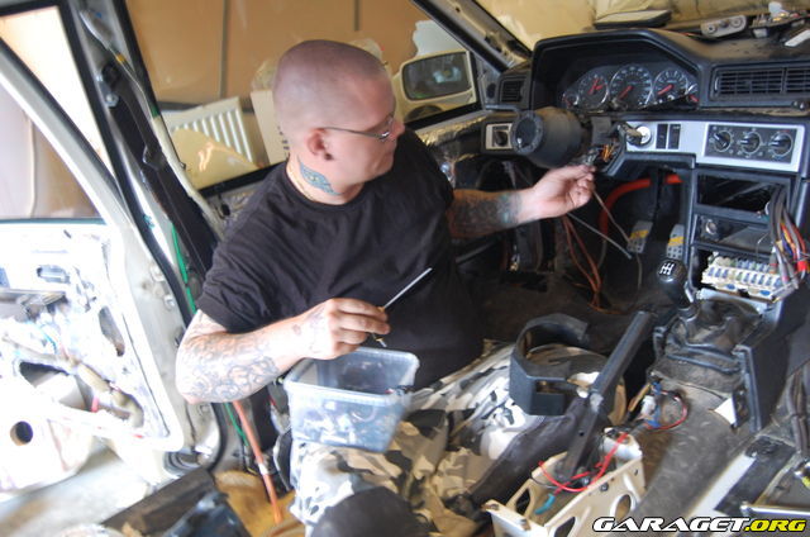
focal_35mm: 34
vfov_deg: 38.2
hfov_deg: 55.2
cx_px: 405
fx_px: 775
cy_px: 268
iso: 800
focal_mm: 23
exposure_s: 1/10
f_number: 3.8
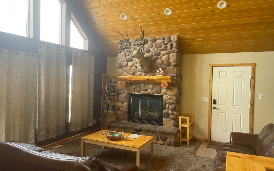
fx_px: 209
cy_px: 88
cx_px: 137
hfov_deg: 66.5
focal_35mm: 28
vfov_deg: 44.5
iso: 80
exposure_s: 1/121
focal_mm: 5.1
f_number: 1.6
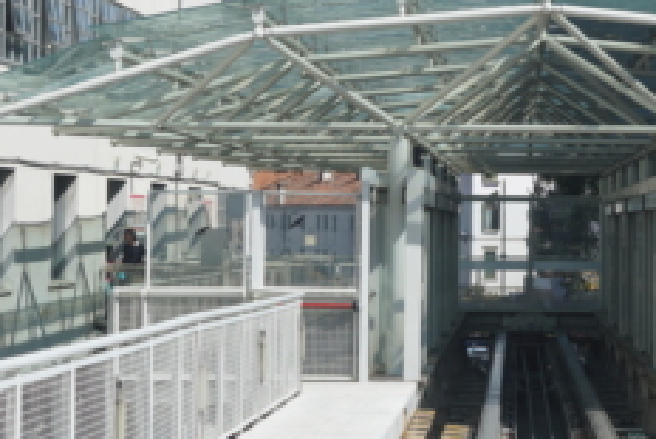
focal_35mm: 138
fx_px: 2516
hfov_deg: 14.8
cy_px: 74
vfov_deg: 9.9
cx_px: 515
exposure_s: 1/250
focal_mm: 40
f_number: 5
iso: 100
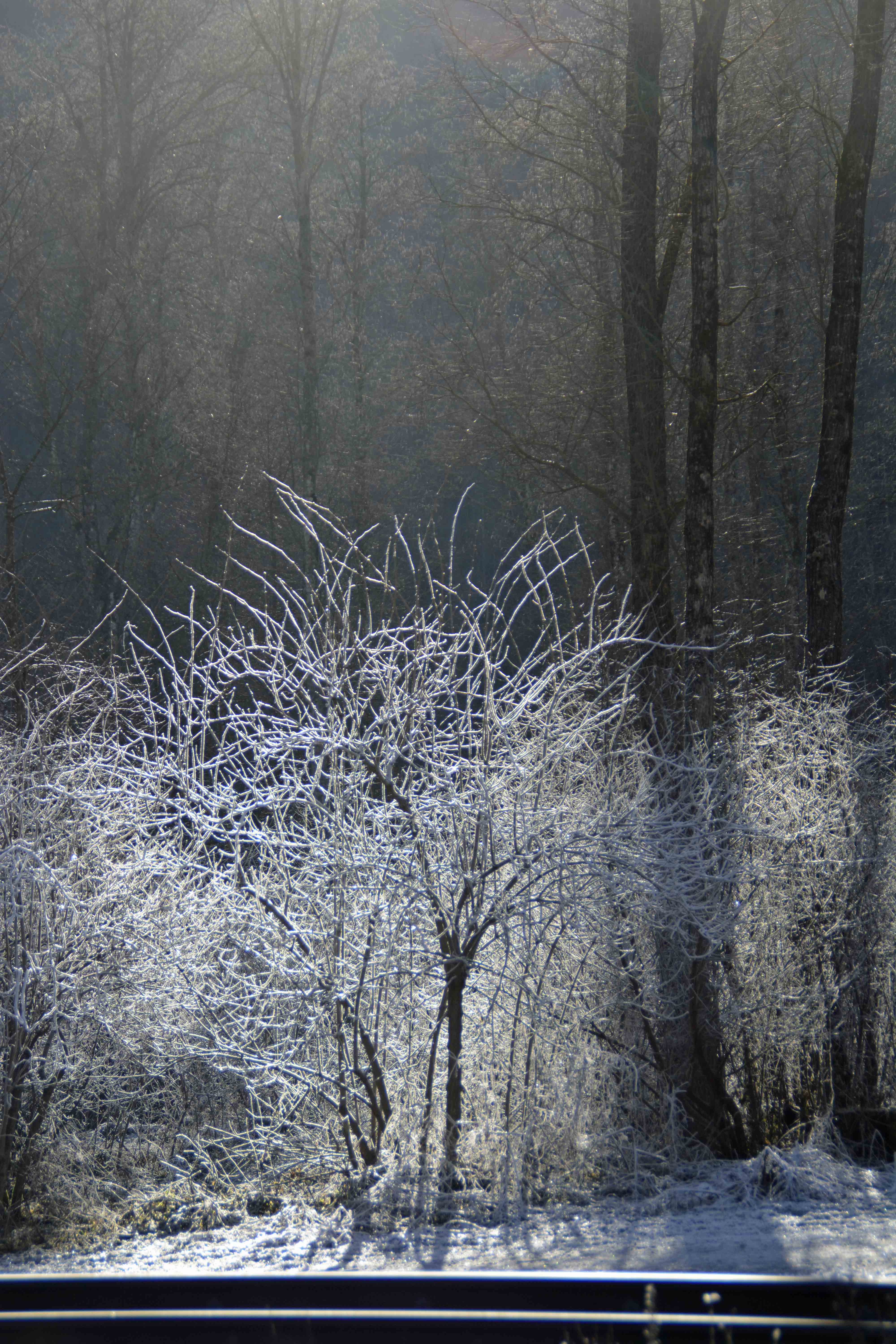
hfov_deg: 12.2
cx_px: 448
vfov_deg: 18.2
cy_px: 672
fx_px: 4200
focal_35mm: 112
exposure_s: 1/640
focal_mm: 75
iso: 200
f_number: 6.3
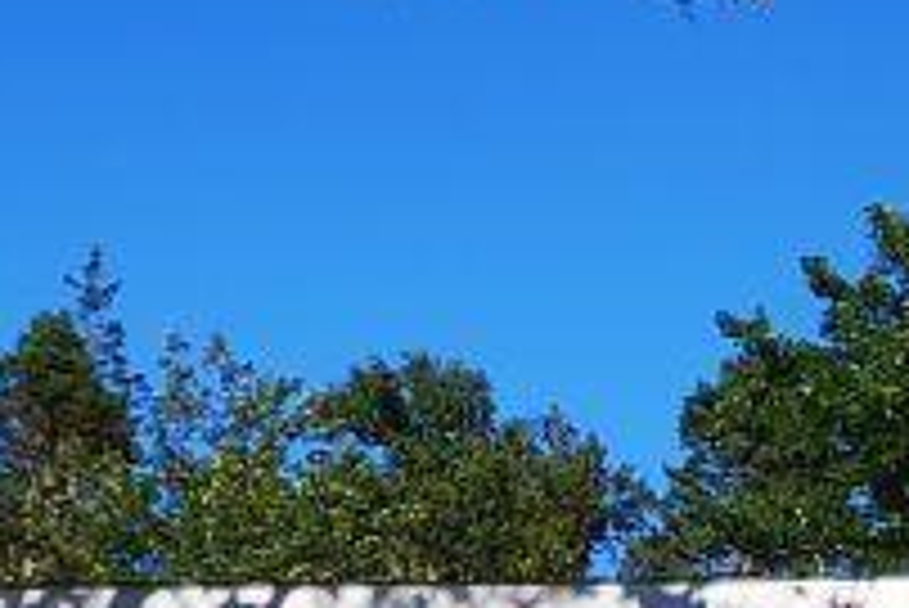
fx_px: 4220
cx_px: 1170
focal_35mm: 167
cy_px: 680
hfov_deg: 12.0
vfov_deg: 8.2
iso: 50
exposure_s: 1/2392
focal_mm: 5.58
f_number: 1.8
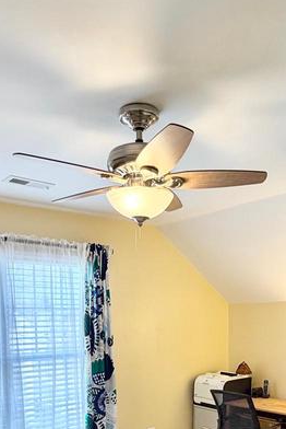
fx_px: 452
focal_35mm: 38
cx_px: 155
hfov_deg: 35.1
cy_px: 361
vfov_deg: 47.1
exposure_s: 1/120
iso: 125
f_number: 2.2
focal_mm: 2.22
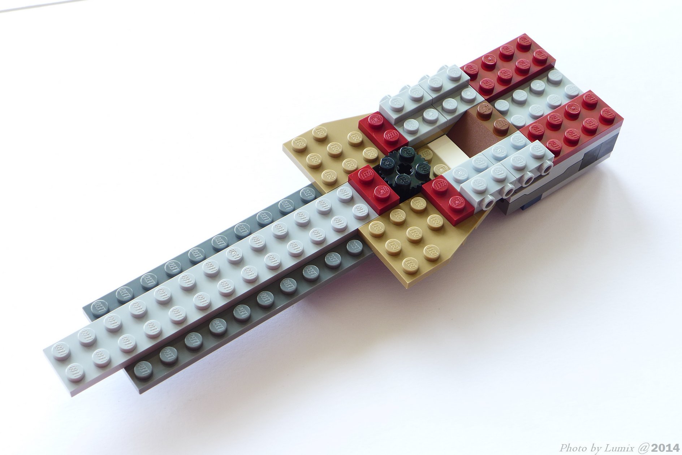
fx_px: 1137
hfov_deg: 33.4
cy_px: 228
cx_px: 341
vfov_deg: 22.6
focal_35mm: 60
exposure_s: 1/40
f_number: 4
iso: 80
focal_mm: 11.8
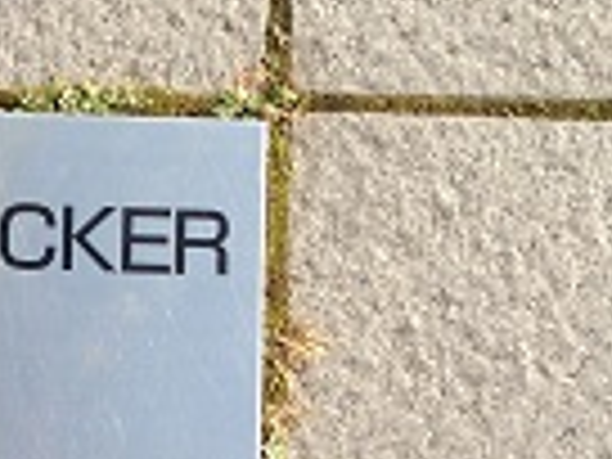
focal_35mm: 119
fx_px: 2104
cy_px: 454
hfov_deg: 15.7
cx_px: -184
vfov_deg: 12.3
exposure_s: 1/609
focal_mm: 4.12
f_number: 2.4
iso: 50
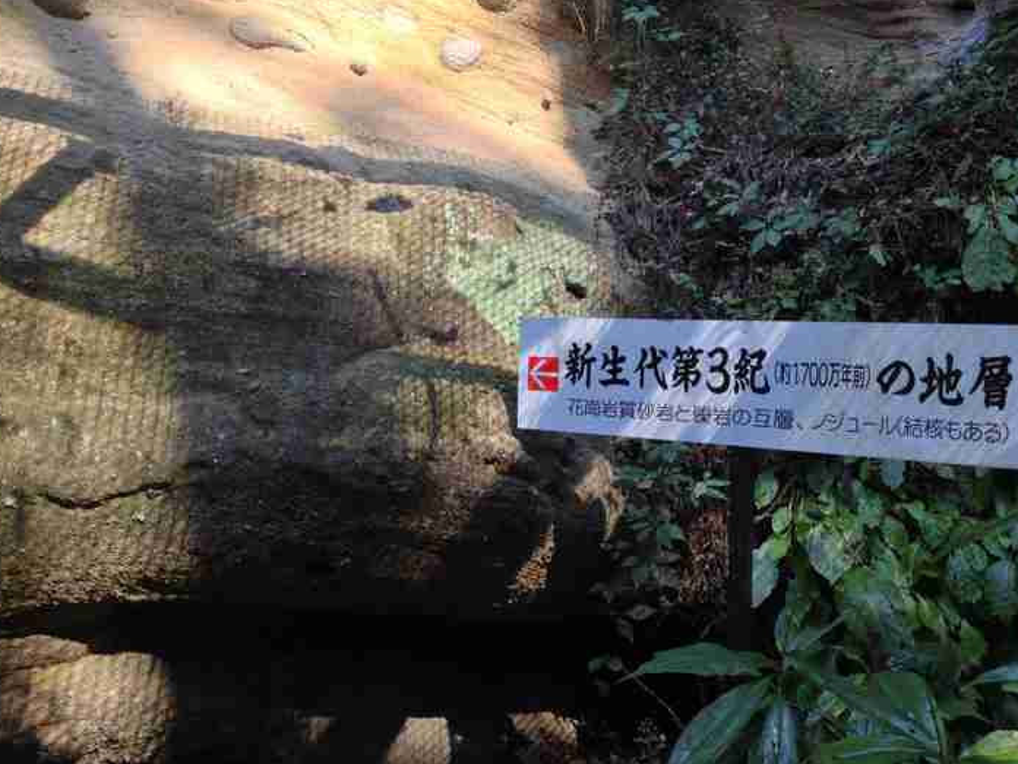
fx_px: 1059
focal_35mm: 36
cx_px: 502
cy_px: 387
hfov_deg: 51.4
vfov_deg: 39.7
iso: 50
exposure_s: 1/40
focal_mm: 4.28
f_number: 2.4
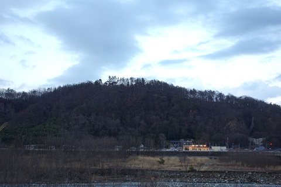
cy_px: 94
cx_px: 140
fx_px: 398
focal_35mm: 51
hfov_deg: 38.9
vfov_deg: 26.5
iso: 125
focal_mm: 18.88
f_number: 3.2
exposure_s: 1/100
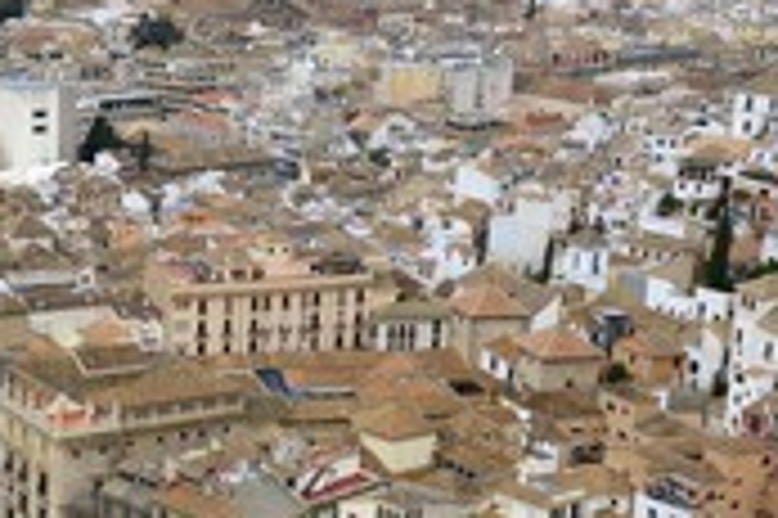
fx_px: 2094
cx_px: 112
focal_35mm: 97
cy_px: 473
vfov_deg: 13.9
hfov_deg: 20.7
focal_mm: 40
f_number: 8
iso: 800
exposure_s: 1/160
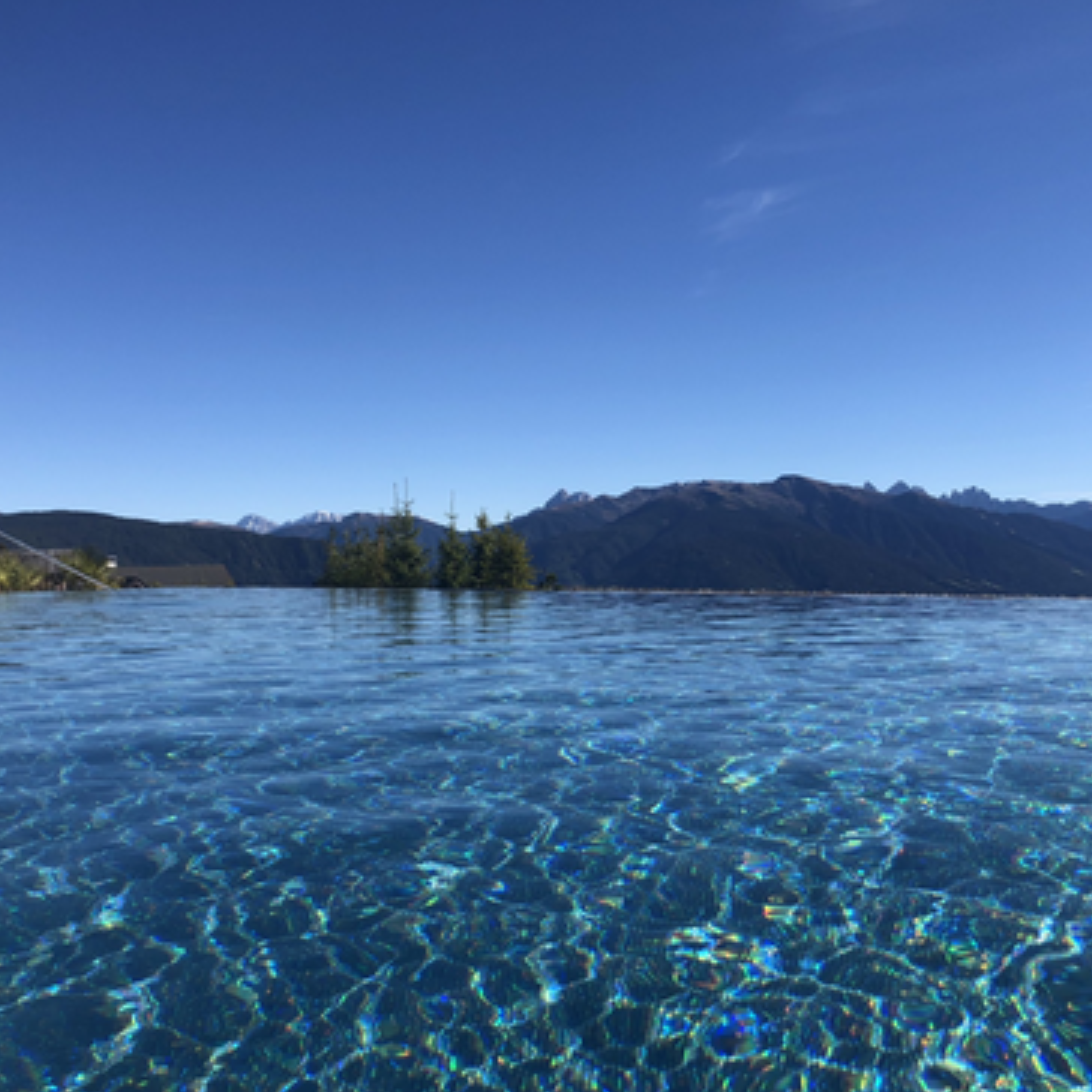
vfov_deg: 48.5
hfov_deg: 48.4
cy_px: 548
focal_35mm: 34
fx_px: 1213
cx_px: 561
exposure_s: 1/2288
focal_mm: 3.99
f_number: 1.8
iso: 20
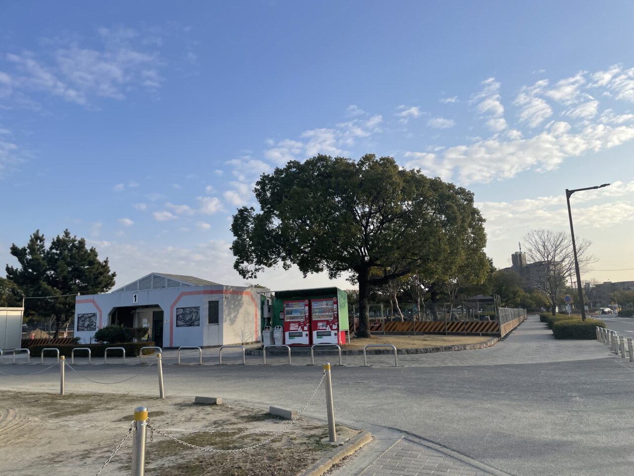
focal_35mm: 26
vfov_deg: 53.1
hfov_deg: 67.3
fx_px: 476
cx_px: 317
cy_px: 238
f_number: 1.6
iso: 32
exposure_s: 1/2618
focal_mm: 4.2
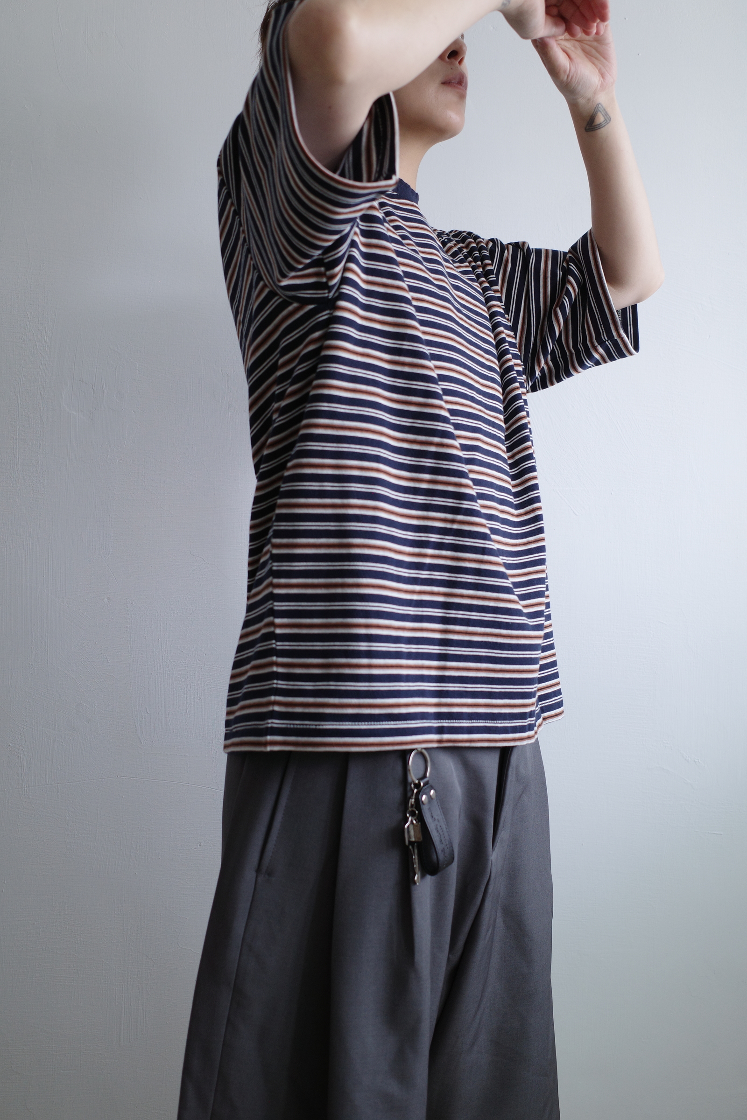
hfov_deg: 37.9
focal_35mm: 35
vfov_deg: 54.4
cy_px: 560
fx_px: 1089
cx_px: 374
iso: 320
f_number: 2.8
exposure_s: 1/25
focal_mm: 18.3
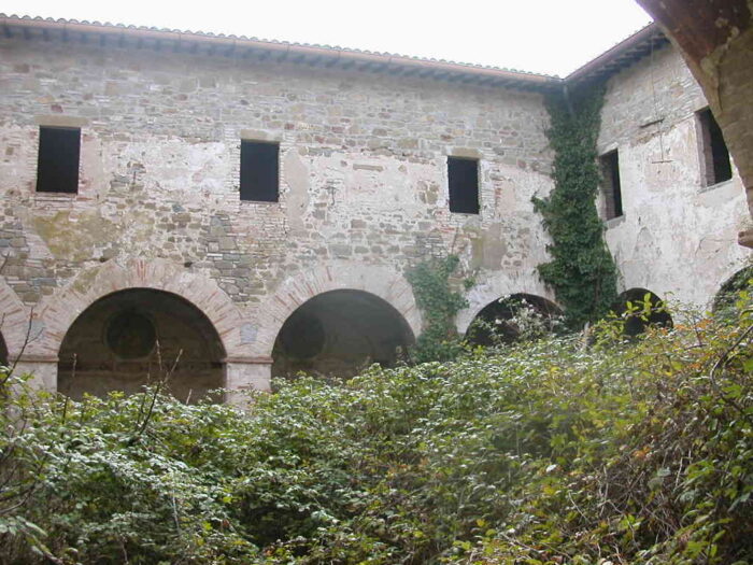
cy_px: 282
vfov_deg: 38.7
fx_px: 805
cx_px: 376
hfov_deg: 50.1
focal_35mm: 37
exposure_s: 1/260
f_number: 2.7
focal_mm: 5.6
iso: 100
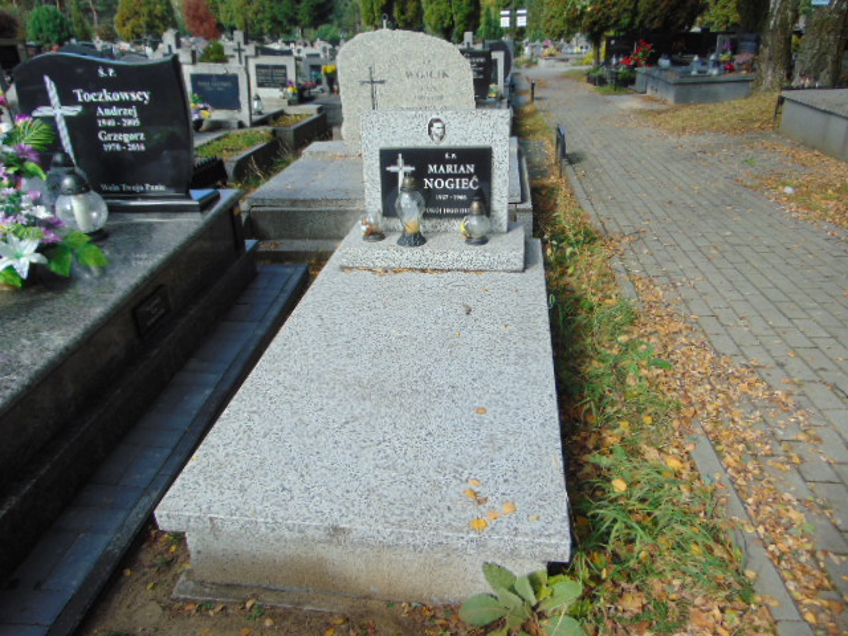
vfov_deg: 54.9
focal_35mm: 25
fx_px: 612
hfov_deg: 69.4
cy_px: 318
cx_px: 424
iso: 80
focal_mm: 4.5
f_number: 3
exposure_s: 1/640
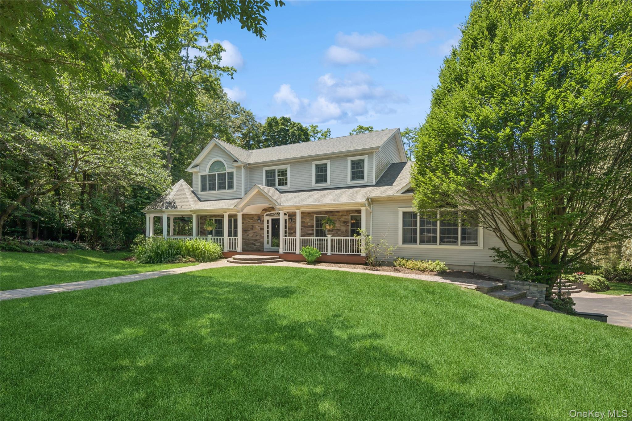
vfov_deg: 70.5
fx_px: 298
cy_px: 210
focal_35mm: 17
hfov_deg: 93.3
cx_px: 316
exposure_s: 1/320
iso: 200
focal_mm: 17
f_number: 9
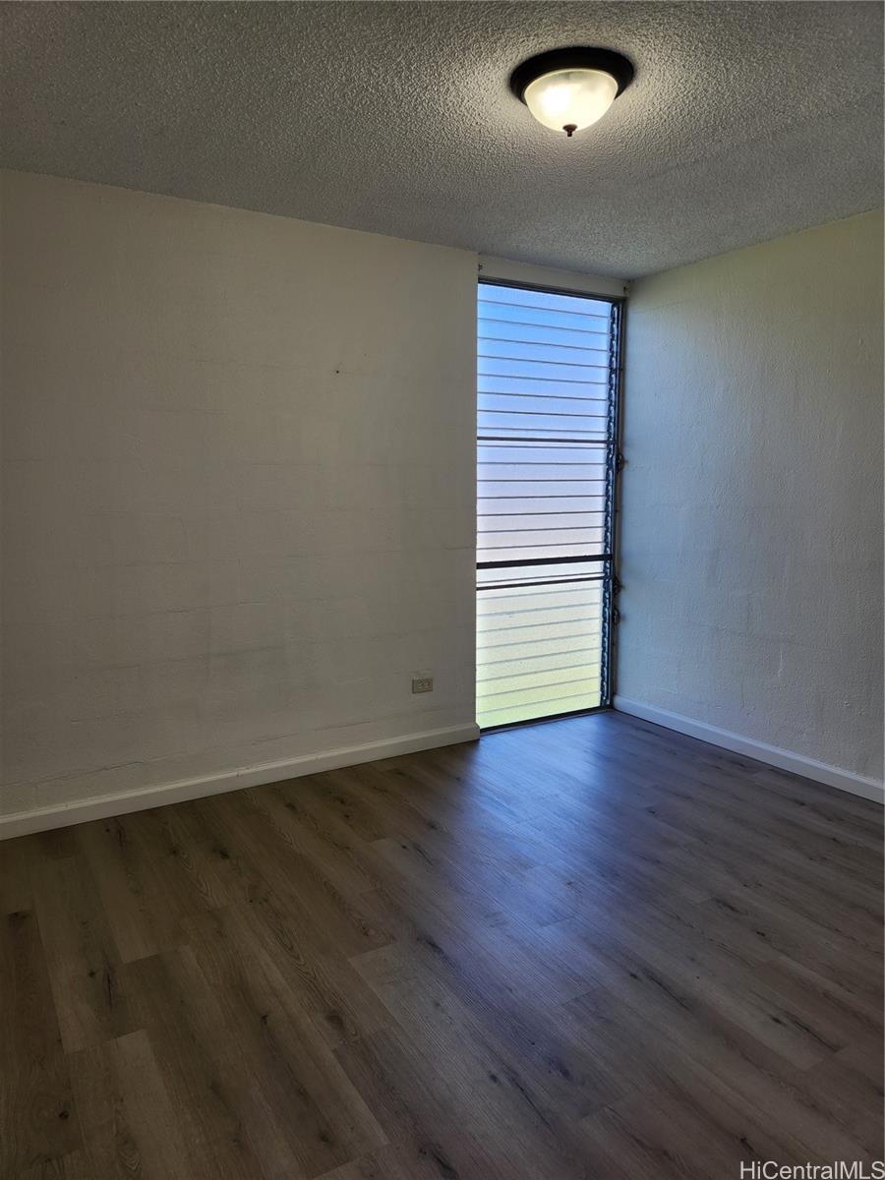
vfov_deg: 73.9
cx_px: 442
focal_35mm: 23
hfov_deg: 58.9
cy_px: 590
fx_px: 784
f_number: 1.8
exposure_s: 1/120
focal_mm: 5.4
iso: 20
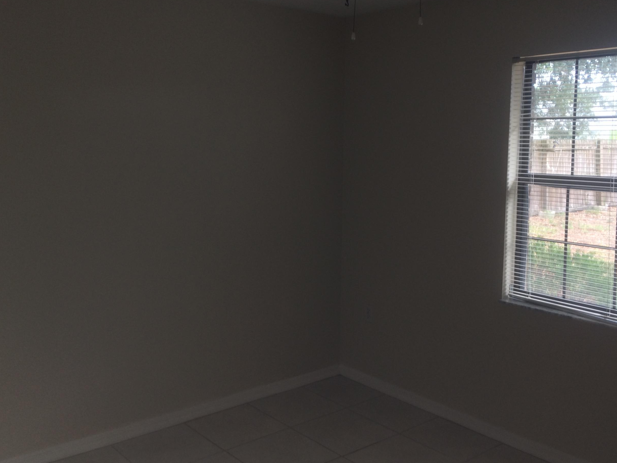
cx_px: 316
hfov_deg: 51.3
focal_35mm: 36
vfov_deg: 39.6
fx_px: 642
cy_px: 203
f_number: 2.2
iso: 32
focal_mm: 4.15
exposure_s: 1/35
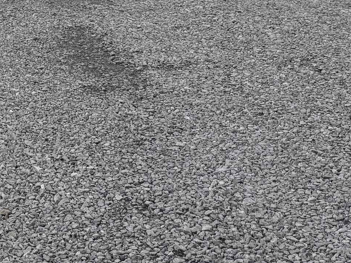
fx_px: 781
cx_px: -96
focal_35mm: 77
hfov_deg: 22.8
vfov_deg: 16.9
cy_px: -155
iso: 80
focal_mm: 6.76
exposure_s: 1/7937
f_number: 1.78
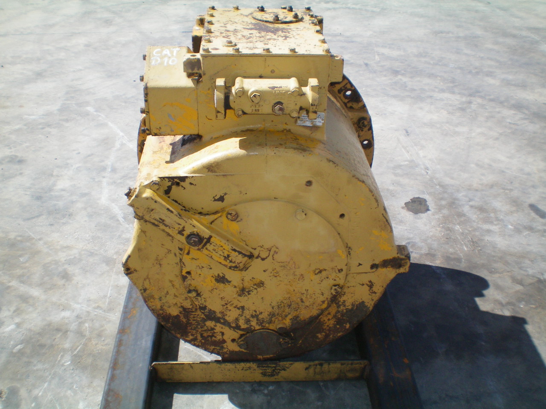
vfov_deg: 37.7
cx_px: 273
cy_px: 204
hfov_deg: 49.0
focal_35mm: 38
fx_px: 599
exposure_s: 1/320
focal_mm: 6.3
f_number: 4.6
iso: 64
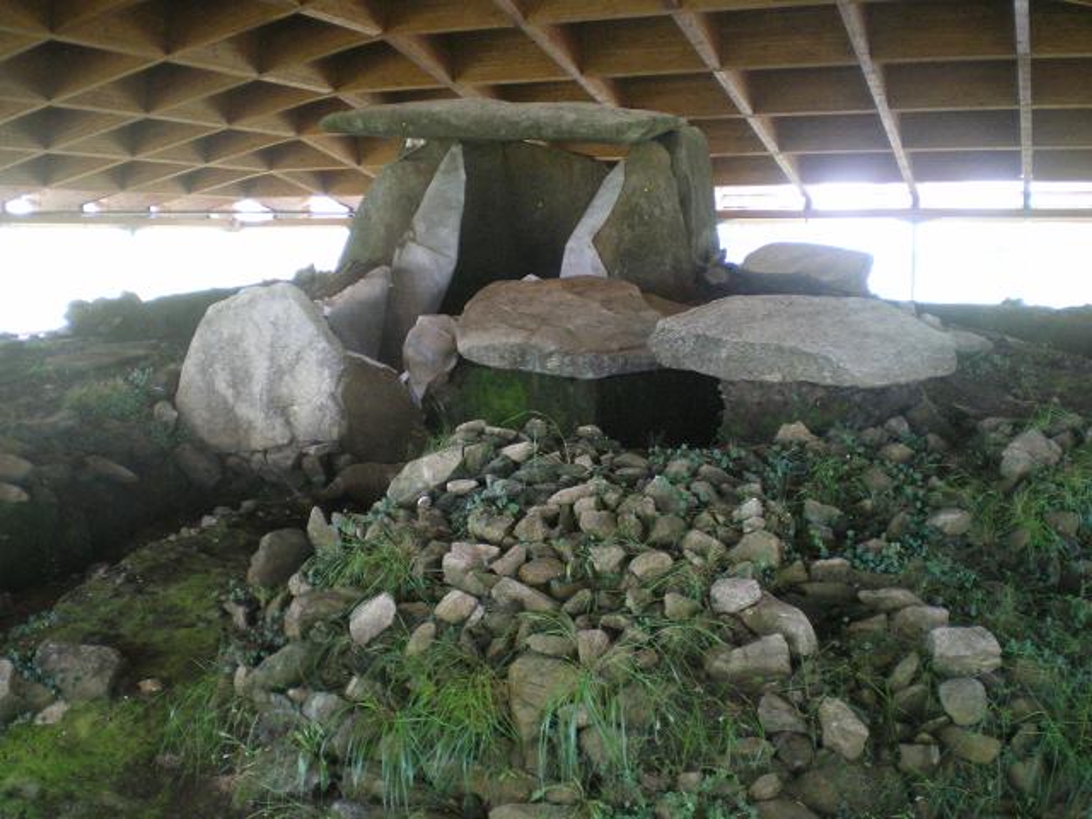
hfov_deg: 49.0
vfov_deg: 37.7
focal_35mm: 38
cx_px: 546
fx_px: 1199
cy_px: 410
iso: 400
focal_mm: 6.3
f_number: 3.1
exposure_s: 1/30
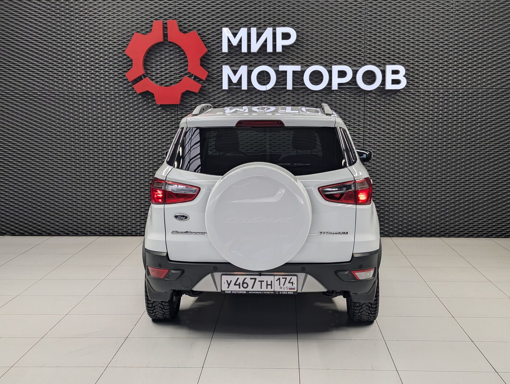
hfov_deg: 37.4
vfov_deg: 28.6
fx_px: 753
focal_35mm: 51
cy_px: 186
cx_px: 258
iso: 42
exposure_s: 1/117
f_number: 1.85
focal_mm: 6.81
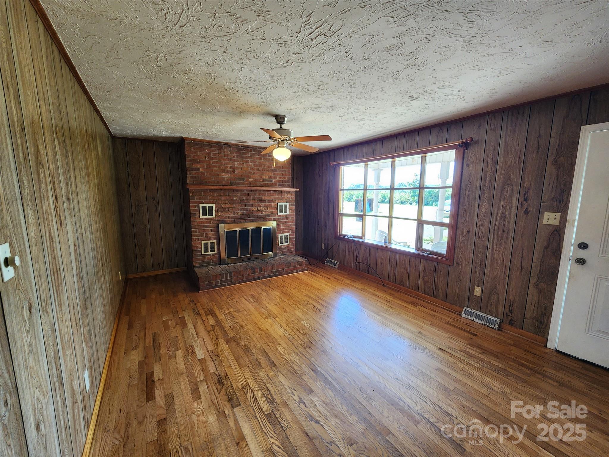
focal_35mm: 13
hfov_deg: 106.2
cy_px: 228
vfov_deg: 89.9
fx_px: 229
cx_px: 304
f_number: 2.2
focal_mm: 2.2
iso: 160
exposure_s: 1/60
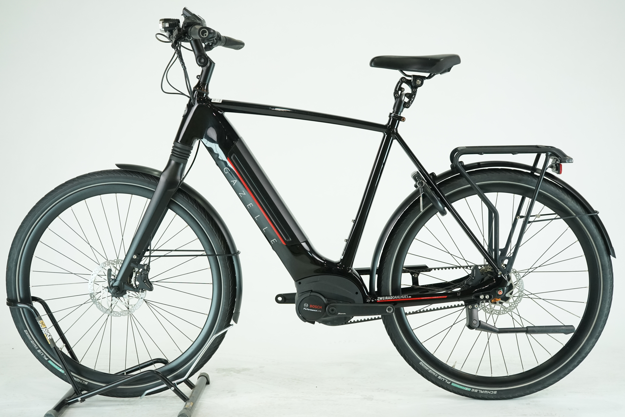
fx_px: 920
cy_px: 210
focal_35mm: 53
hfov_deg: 37.5
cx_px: 313
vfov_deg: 25.5
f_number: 5.6
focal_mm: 52
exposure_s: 1/200
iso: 1600
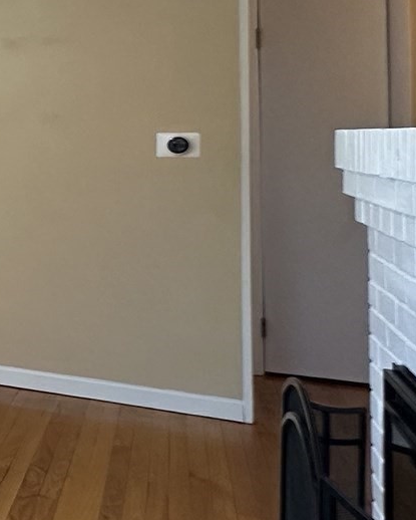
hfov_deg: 17.0
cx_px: -488
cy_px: 144
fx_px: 830
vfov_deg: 34.2
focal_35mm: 54
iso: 200
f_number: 2.2
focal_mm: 2.22
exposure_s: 1/120
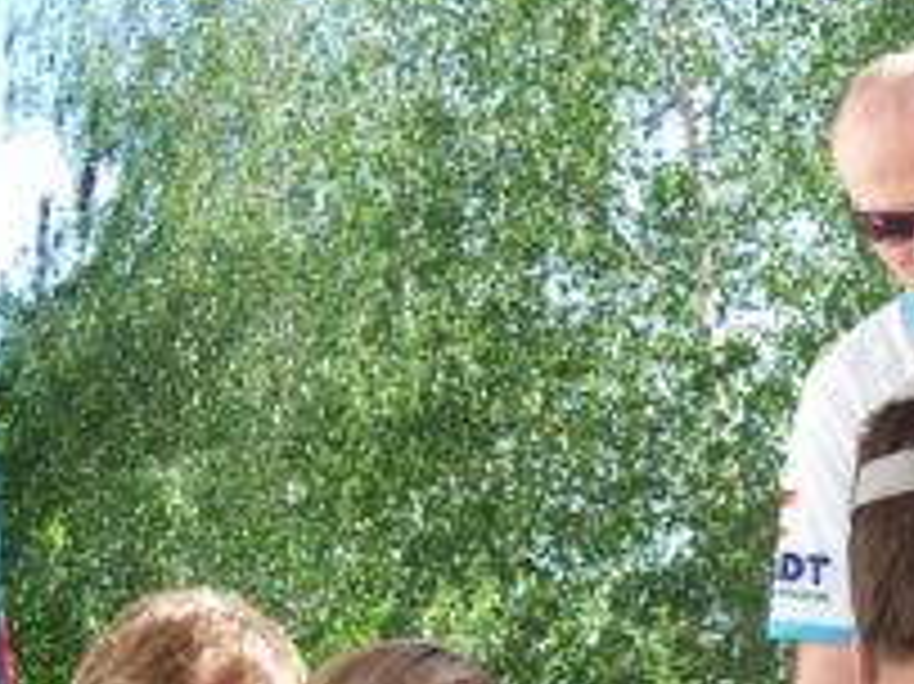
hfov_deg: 21.2
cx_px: 774
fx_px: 2401
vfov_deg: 16.1
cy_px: 560
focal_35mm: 91
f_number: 5.6
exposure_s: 1/180
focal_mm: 5.6
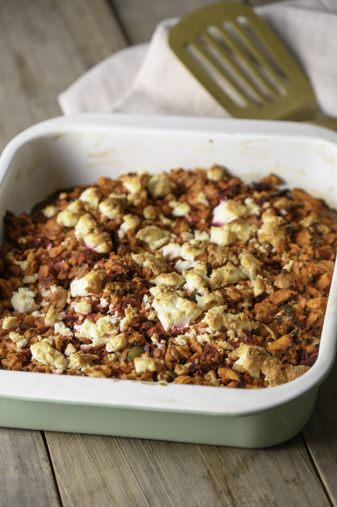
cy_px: 254
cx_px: 168
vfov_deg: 15.8
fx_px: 1828
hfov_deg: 10.5
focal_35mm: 130
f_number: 6.3
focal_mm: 130
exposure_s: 1/125
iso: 100
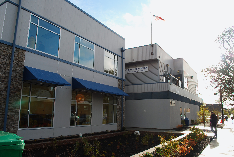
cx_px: 117
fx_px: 176
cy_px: 78
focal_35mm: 27
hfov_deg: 67.3
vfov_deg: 48.0
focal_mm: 18
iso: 100
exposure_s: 1/200
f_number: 5.6
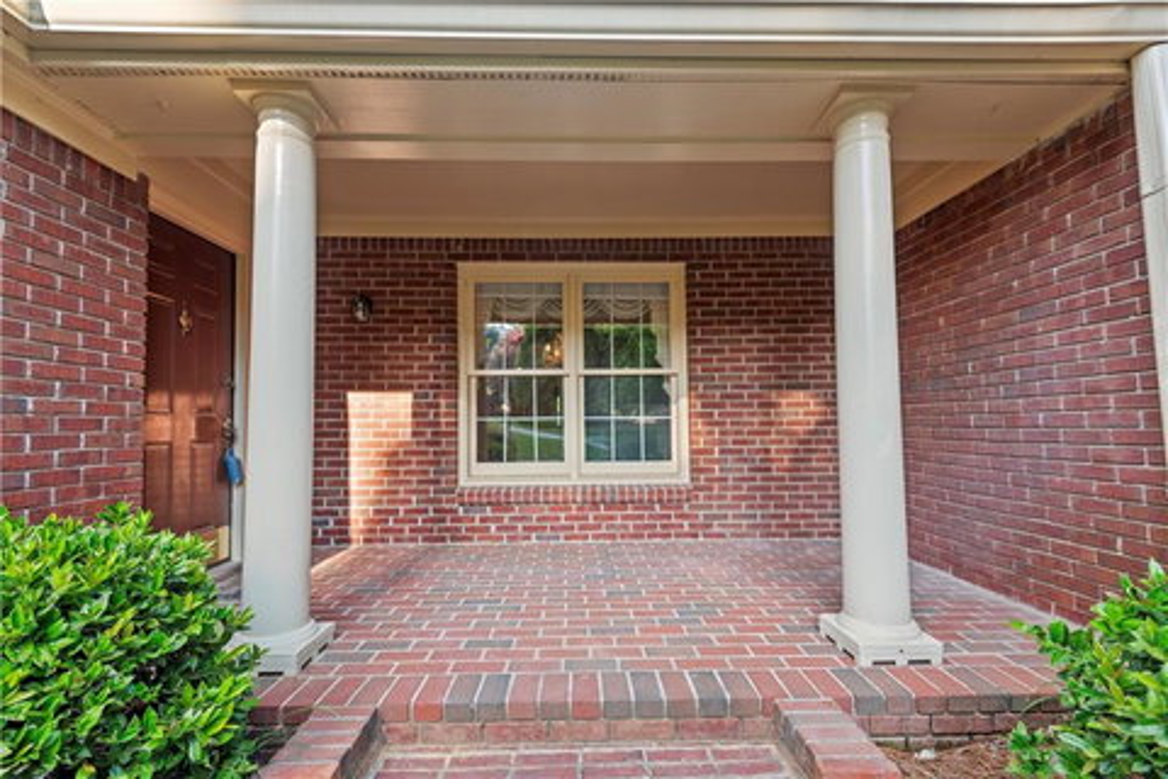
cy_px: 390
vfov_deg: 73.7
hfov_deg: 96.7
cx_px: 584
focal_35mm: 16
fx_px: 519
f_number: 4.5
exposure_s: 1/200
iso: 320
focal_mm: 16
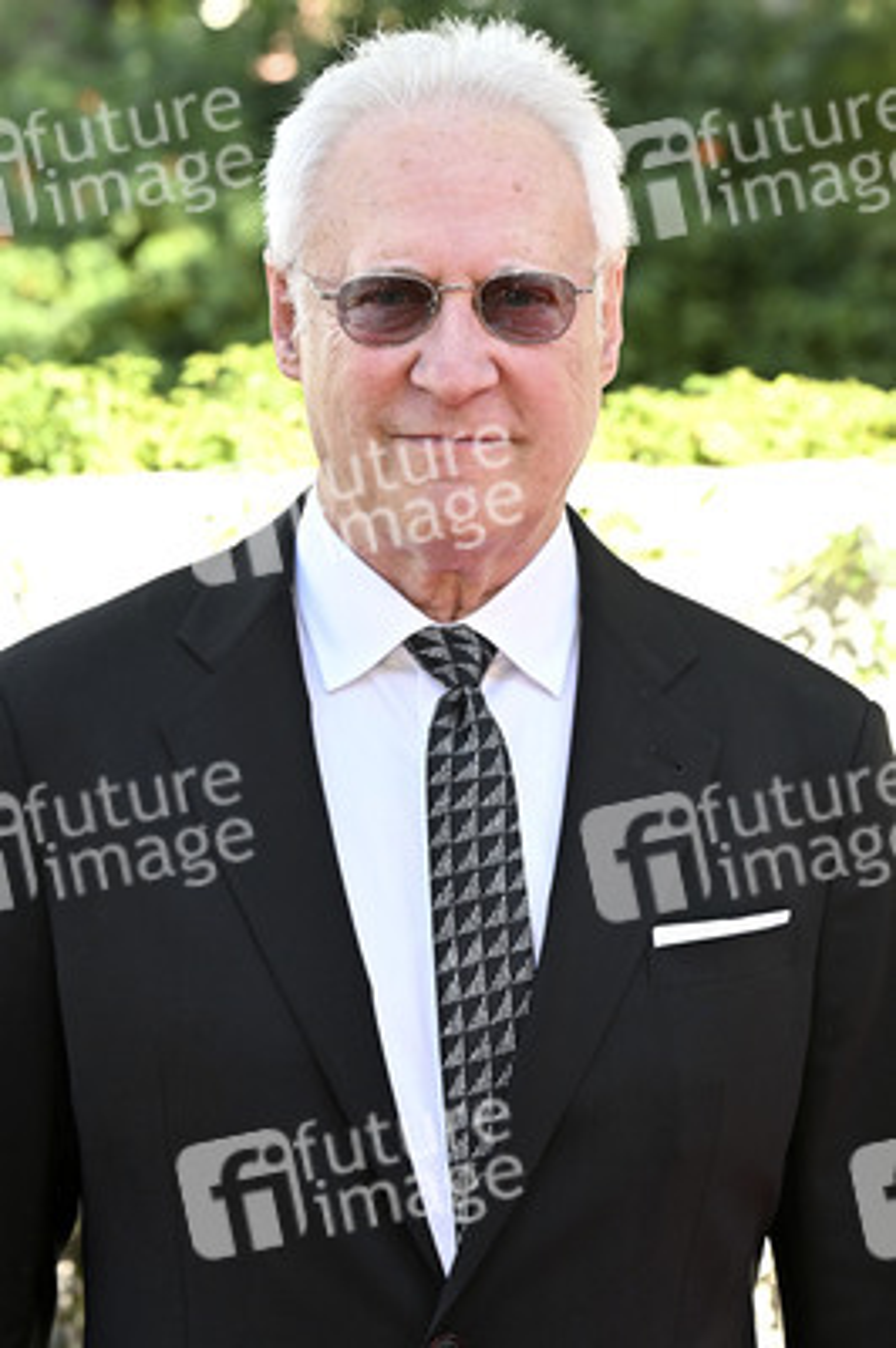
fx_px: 4712
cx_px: 448
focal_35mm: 126
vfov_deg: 16.3
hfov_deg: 10.9
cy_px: 674
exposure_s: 1/320
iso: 640
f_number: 5.6
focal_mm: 84
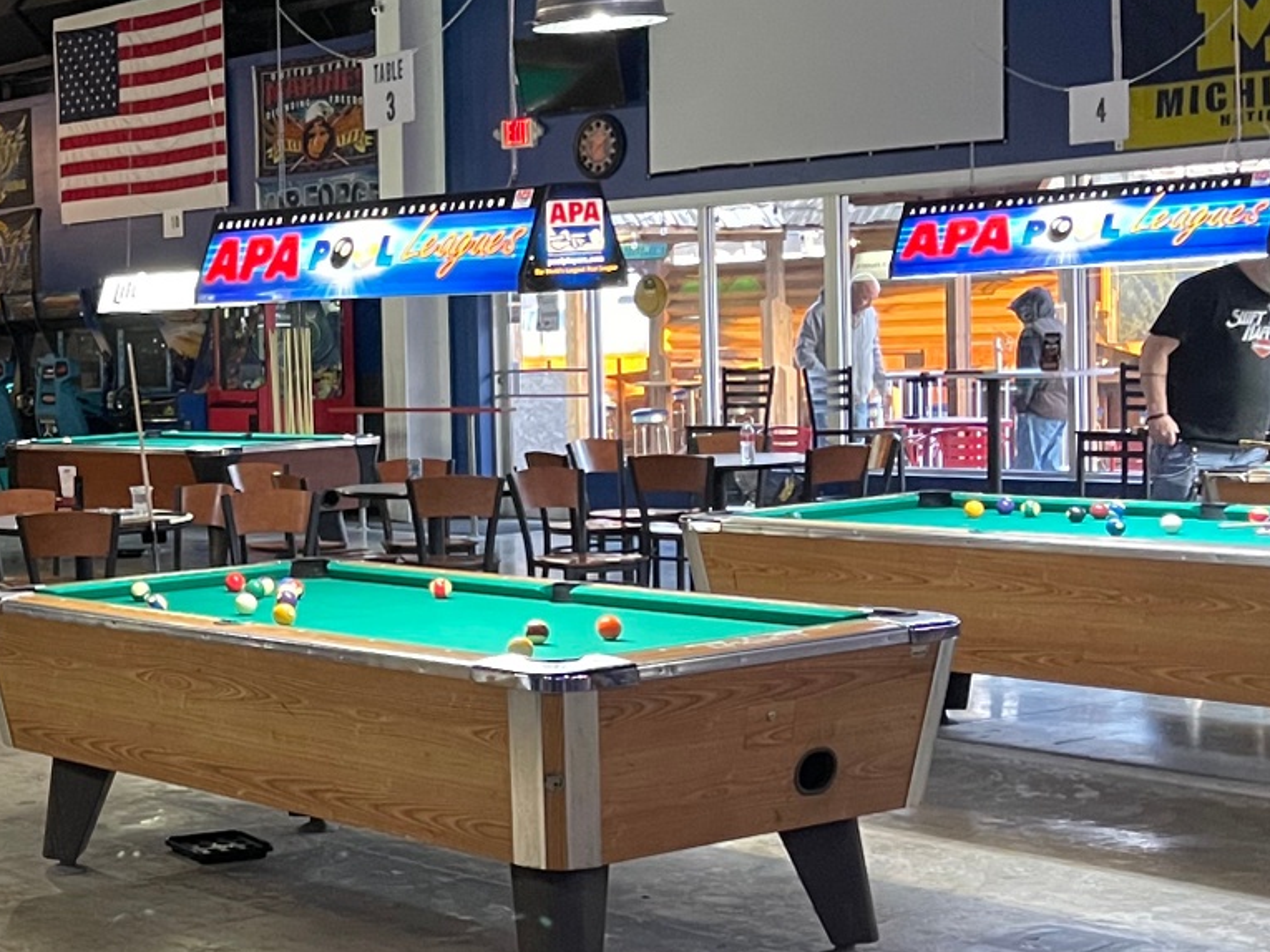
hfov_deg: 26.3
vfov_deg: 21.6
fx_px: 2495
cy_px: 466
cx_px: -139
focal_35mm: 68
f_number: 1.6
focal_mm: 5.1
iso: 500
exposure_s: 1/40
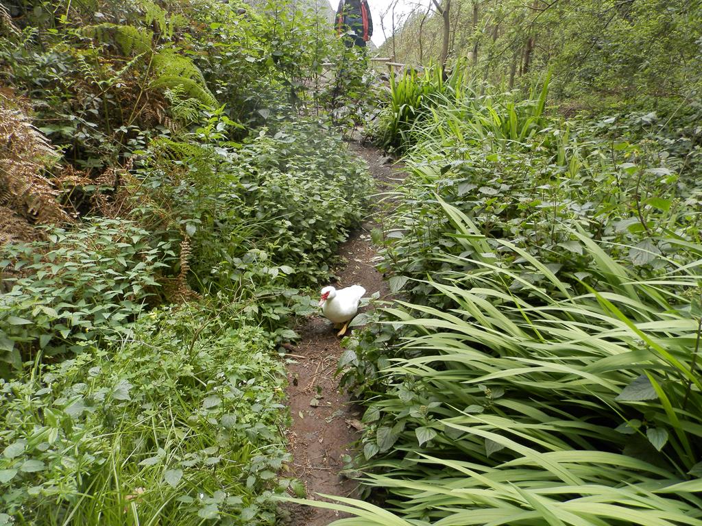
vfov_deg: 54.9
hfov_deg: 69.4
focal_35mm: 25
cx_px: 351
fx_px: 507
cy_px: 263
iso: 80
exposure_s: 1/80
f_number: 3.1
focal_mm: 4.5
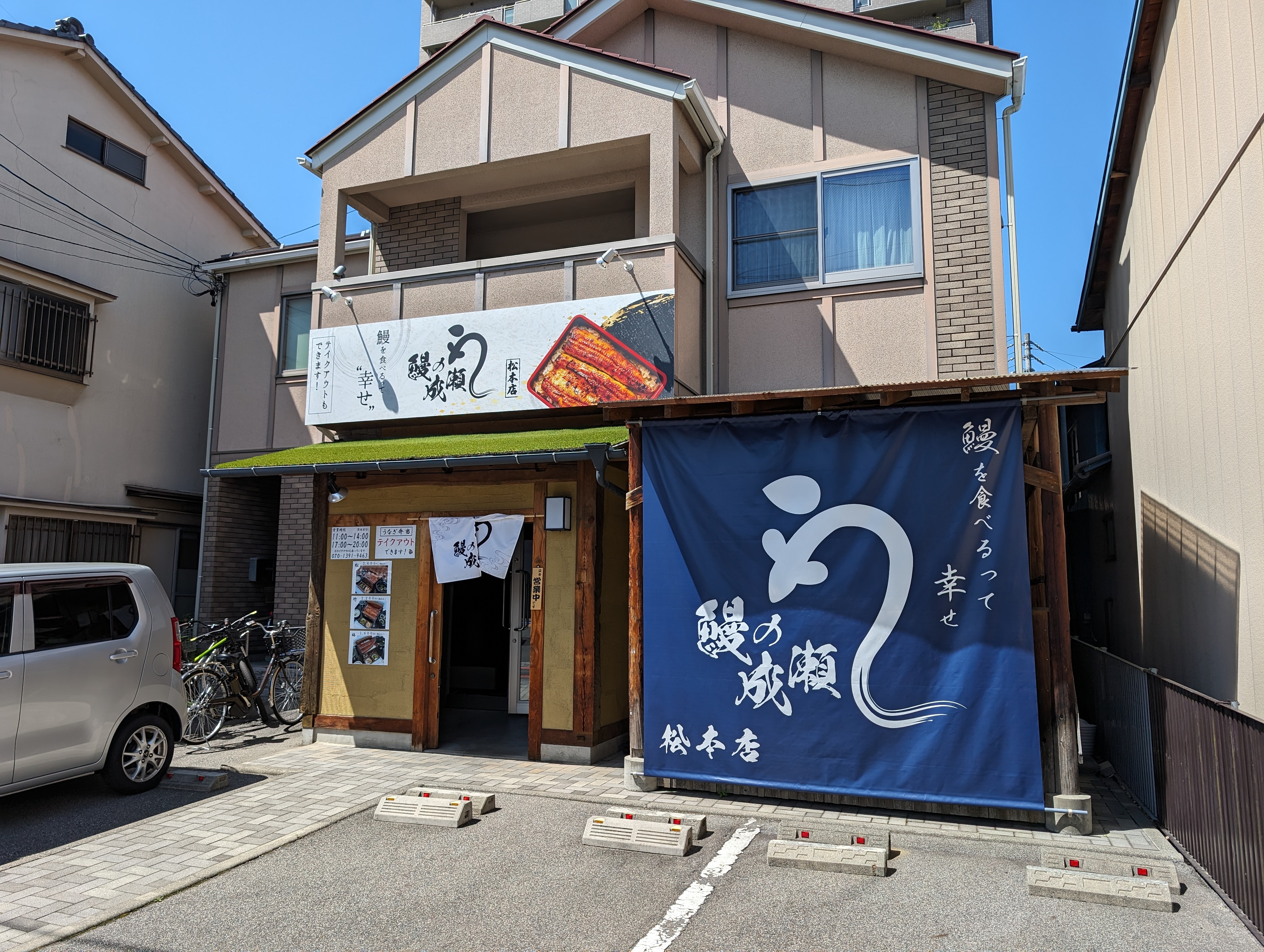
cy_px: 476
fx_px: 878
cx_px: 632
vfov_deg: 56.9
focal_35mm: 24
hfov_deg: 71.5
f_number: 1.68
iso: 21
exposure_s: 1/999
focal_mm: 6.9
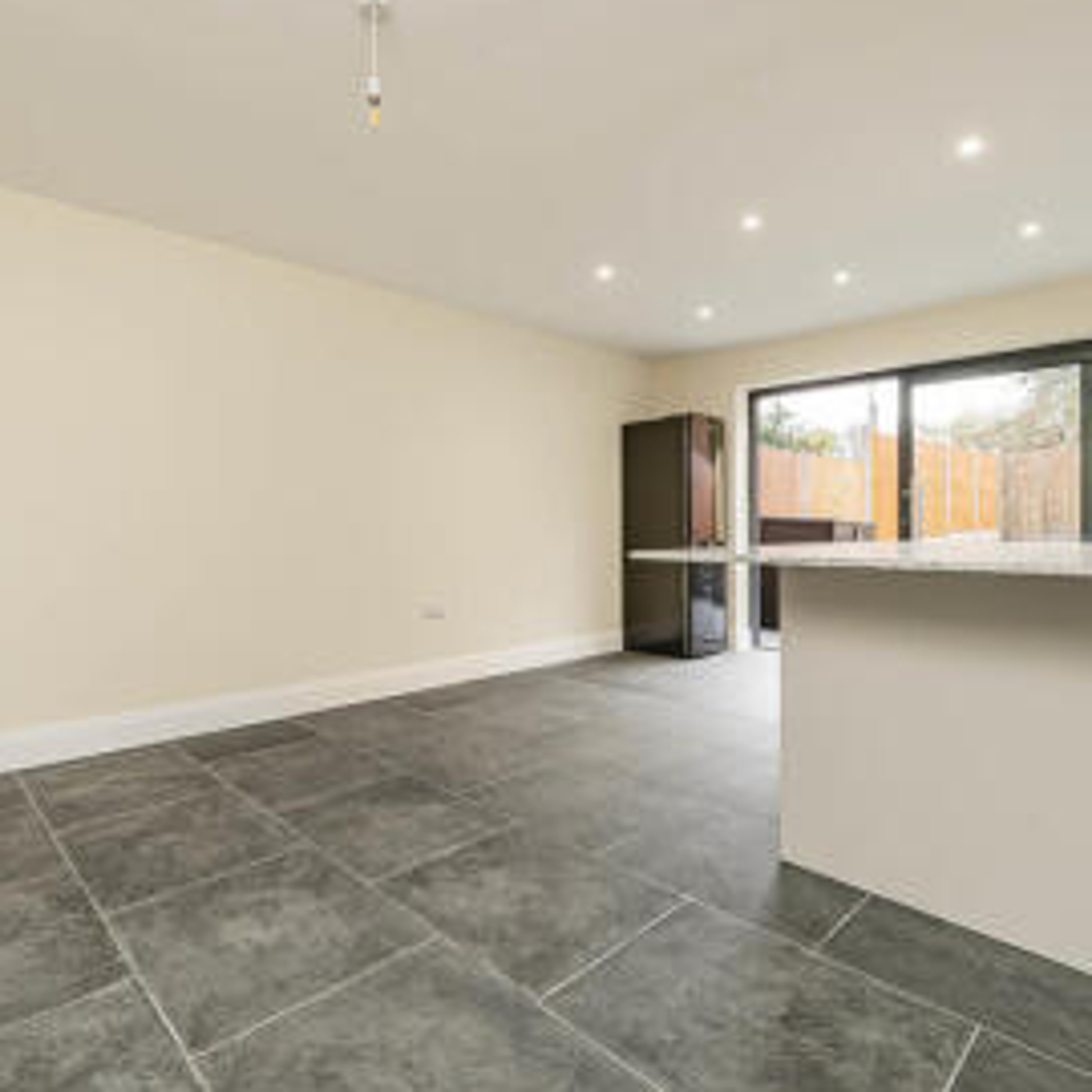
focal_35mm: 18
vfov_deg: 80.7
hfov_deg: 79.8
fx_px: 642
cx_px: 437
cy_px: 548
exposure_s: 1/8
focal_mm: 12
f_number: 9
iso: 320
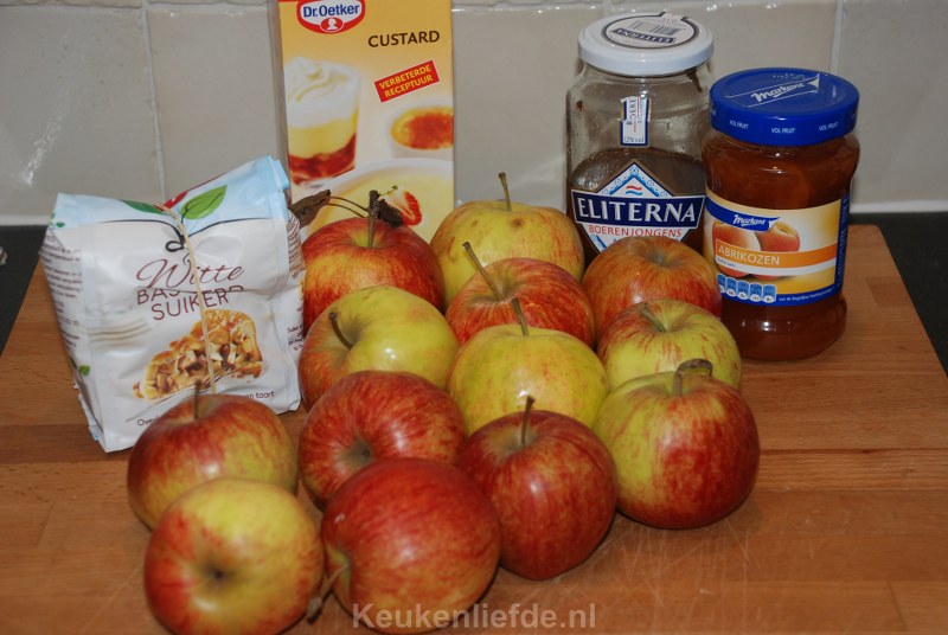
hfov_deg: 26.0
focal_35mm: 78
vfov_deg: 17.6
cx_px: 474
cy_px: 318
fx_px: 2057
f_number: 5
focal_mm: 52
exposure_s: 1/60
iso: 160
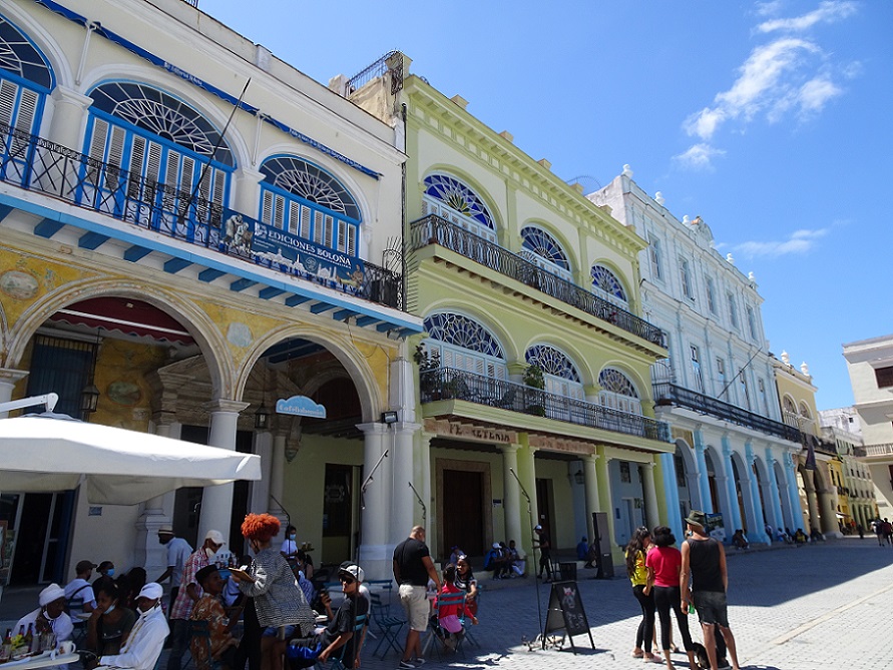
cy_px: 335
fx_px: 619
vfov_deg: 56.9
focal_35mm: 24
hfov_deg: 71.6
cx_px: 446
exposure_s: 1/640
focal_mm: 4.1
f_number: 3.5
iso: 80
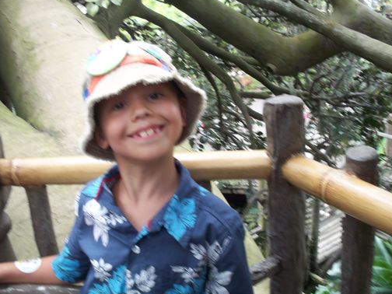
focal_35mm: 47
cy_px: 131
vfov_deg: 30.9
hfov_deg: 40.4
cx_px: 174
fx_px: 532
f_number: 3.4
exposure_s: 1/60
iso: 64
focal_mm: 7.9
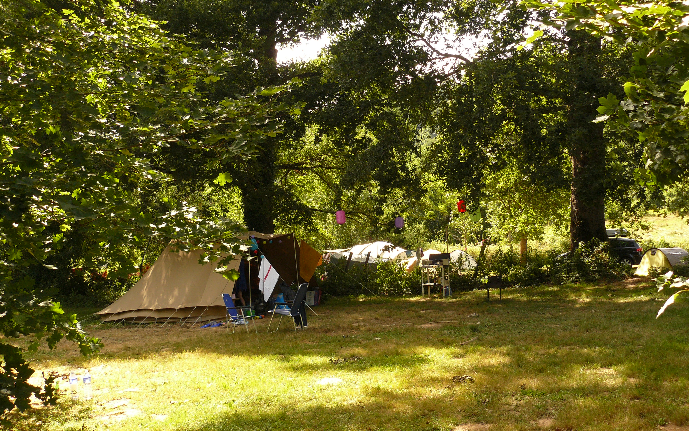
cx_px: 345
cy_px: 195
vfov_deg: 32.7
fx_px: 732
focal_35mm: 39
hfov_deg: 50.4
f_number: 4
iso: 100
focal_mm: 6
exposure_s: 1/100
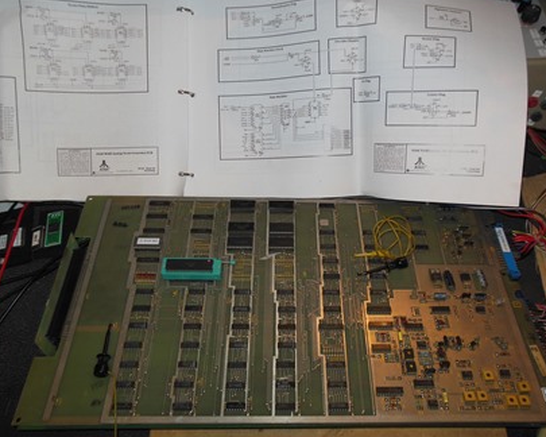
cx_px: 291
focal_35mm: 27
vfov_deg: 53.2
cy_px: 214
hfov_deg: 64.0
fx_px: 436
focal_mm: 4.5
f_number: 3.2
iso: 125
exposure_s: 1/25
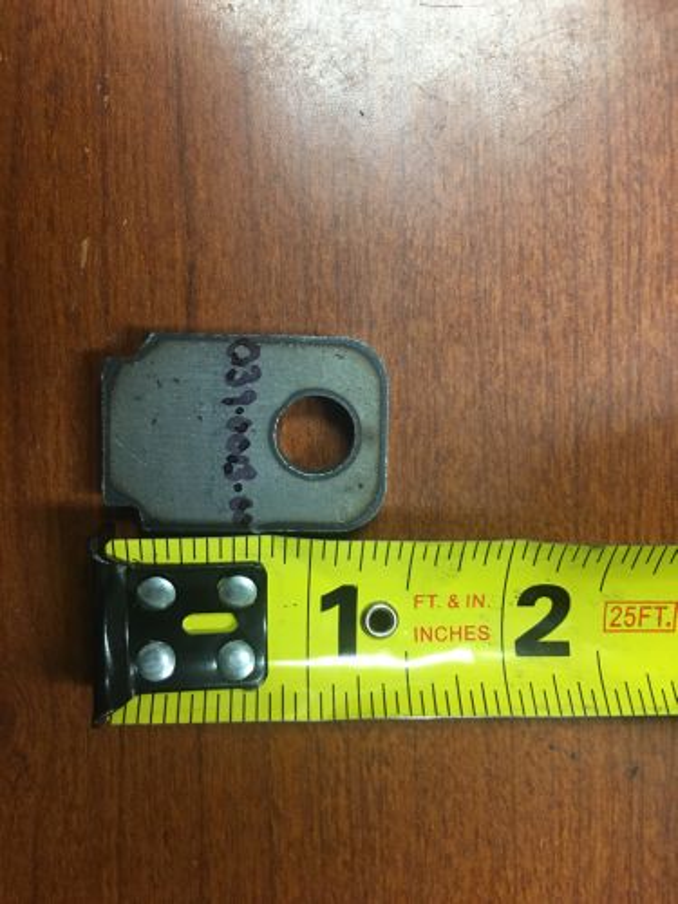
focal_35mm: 29
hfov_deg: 48.2
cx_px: 339
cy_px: 452
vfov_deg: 61.7
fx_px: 757
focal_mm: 4.15
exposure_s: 1/15
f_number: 2.2
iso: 50
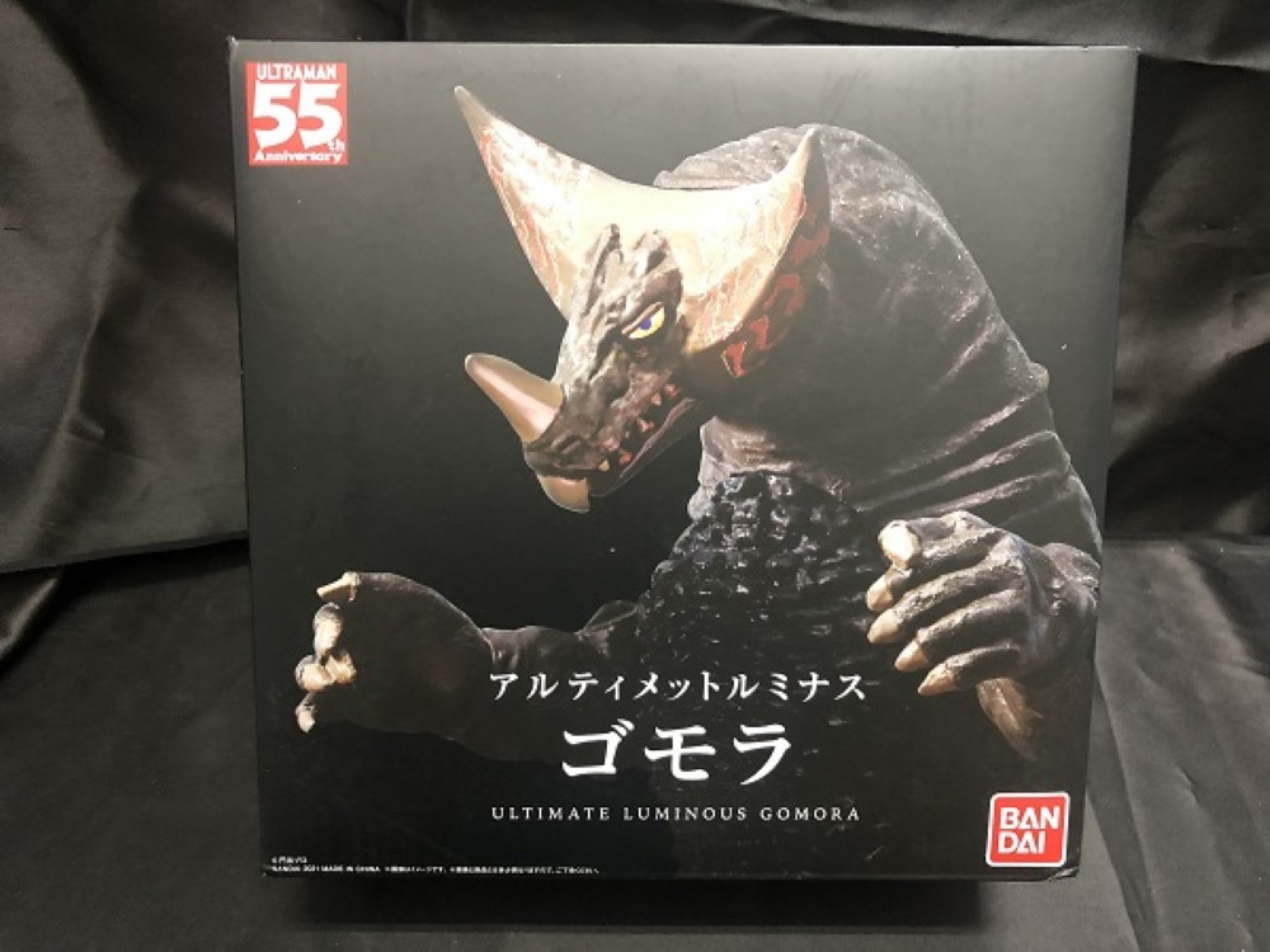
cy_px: 476
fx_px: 1027
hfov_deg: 63.4
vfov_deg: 49.7
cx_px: 635
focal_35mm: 28
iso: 80
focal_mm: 3.99
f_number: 1.8
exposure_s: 1/8
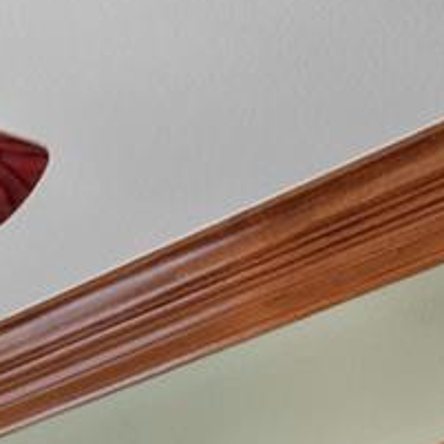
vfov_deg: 10.4
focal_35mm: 130
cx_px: -342
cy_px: 1245
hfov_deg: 12.3
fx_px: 1886
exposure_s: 4
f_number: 11
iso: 250
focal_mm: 10
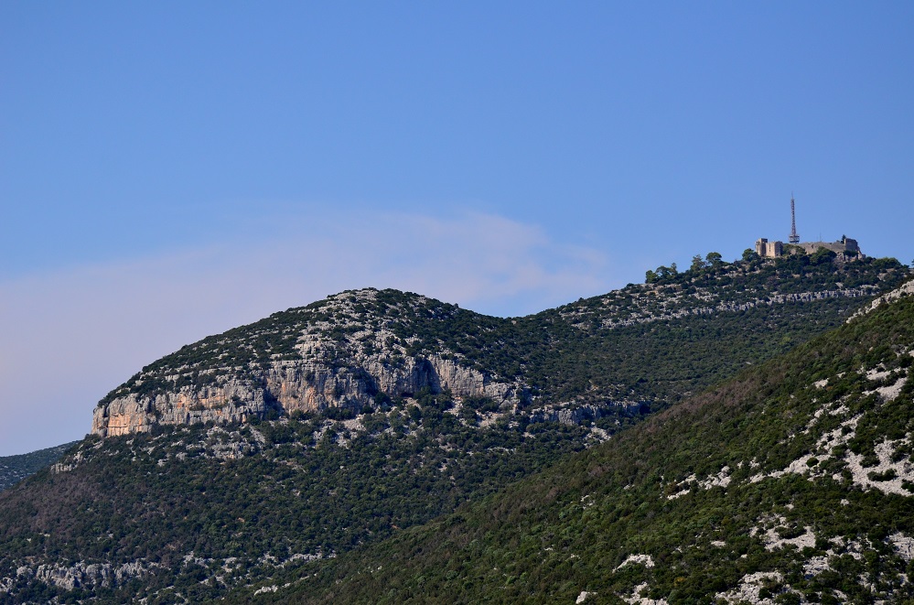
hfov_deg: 19.5
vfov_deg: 13.0
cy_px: 302
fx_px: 2659
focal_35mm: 105
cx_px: 457
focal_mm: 70
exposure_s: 1/4000
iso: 400
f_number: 4.5
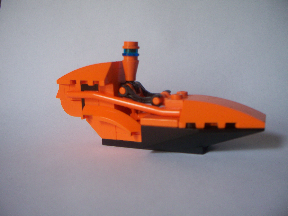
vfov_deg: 40.7
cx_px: 144
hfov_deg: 52.6
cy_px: 108
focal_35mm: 35
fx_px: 291
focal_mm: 7.54
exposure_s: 1/30
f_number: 2.8
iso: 80
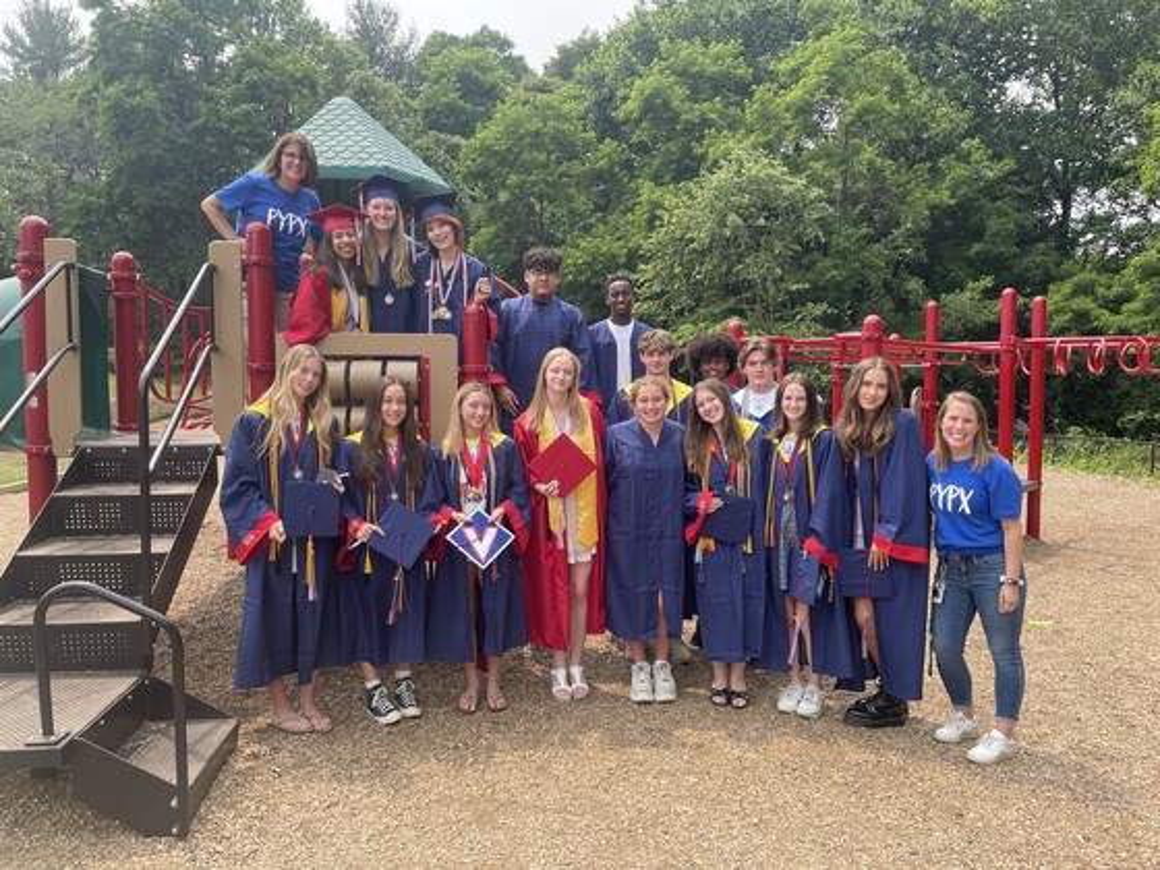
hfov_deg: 67.3
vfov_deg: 53.1
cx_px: 580
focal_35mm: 26
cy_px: 435
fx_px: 871
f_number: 1.6
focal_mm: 4.2
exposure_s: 1/895
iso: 32
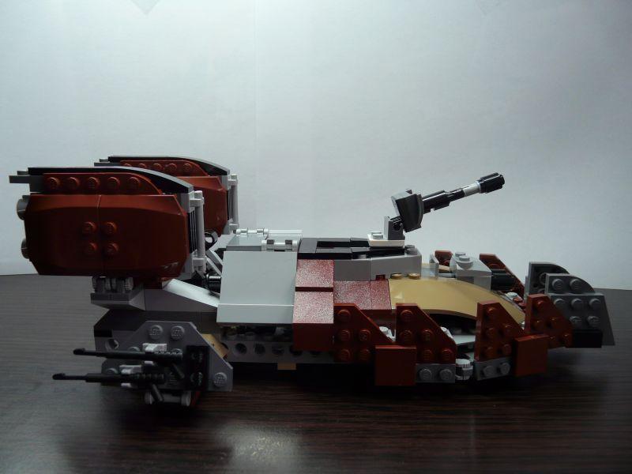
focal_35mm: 28
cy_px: 237
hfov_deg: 63.4
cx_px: 316
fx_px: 511
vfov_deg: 49.7
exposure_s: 1/30
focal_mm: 4.6
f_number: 2.8
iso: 100
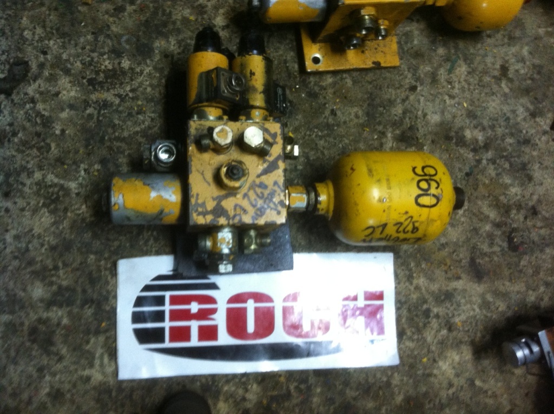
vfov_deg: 40.6
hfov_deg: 52.7
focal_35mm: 35
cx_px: 277
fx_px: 559
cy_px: 207
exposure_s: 1/15
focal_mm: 3.85
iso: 250
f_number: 2.8
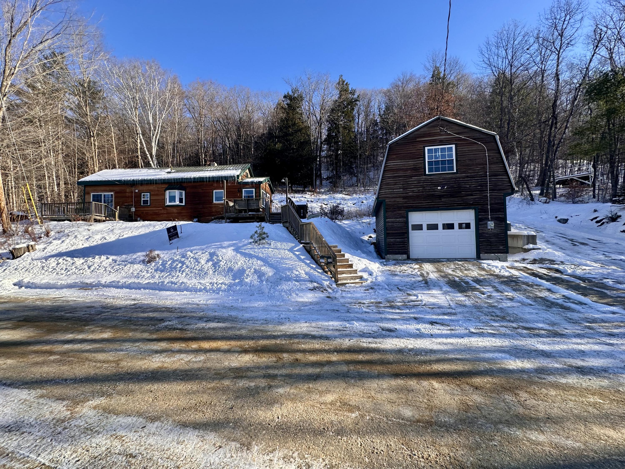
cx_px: 312
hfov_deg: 102.1
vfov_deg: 85.7
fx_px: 253
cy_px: 234
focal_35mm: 14
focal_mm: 2.22
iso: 40
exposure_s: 1/790
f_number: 2.2
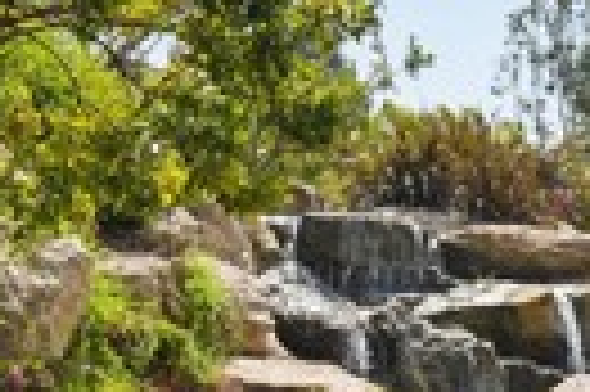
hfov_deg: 14.8
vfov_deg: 9.8
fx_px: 2242
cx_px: 32
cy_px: 466
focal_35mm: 137
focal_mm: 28
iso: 125
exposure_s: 1/500
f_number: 8
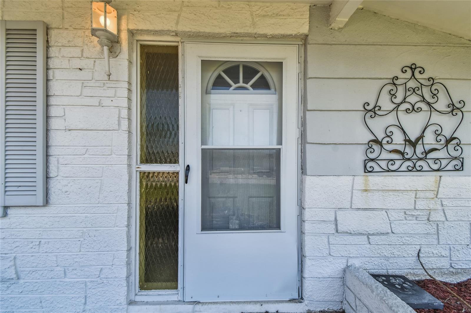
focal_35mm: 15
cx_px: 236
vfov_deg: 77.3
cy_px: 156
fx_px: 196
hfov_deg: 100.4
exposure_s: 1/200
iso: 100
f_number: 7.1
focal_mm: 10
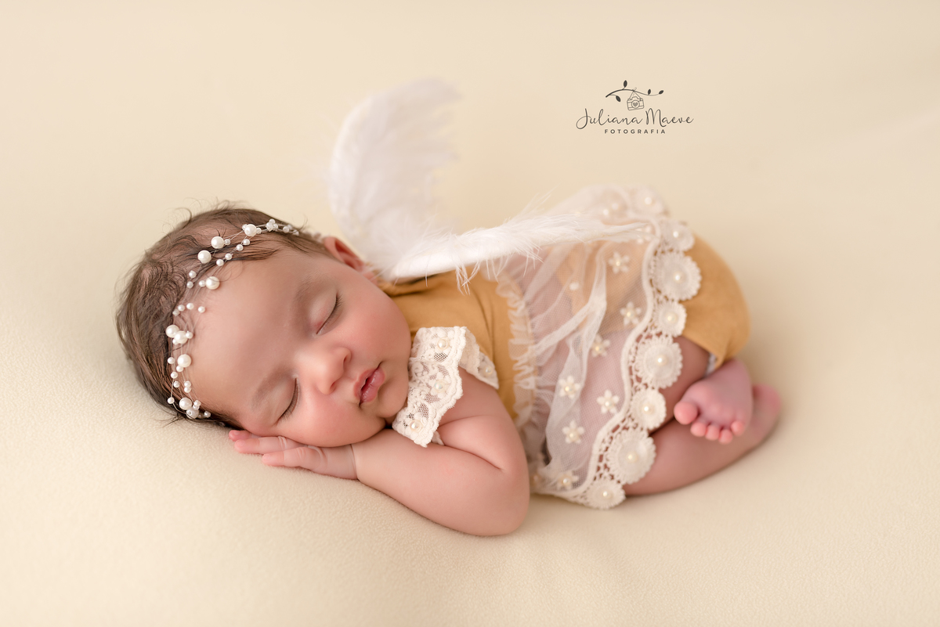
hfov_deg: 54.4
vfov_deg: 37.9
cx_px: 470
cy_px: 314
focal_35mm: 35
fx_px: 914
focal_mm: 35
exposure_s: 1/125
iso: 100
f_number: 2.2
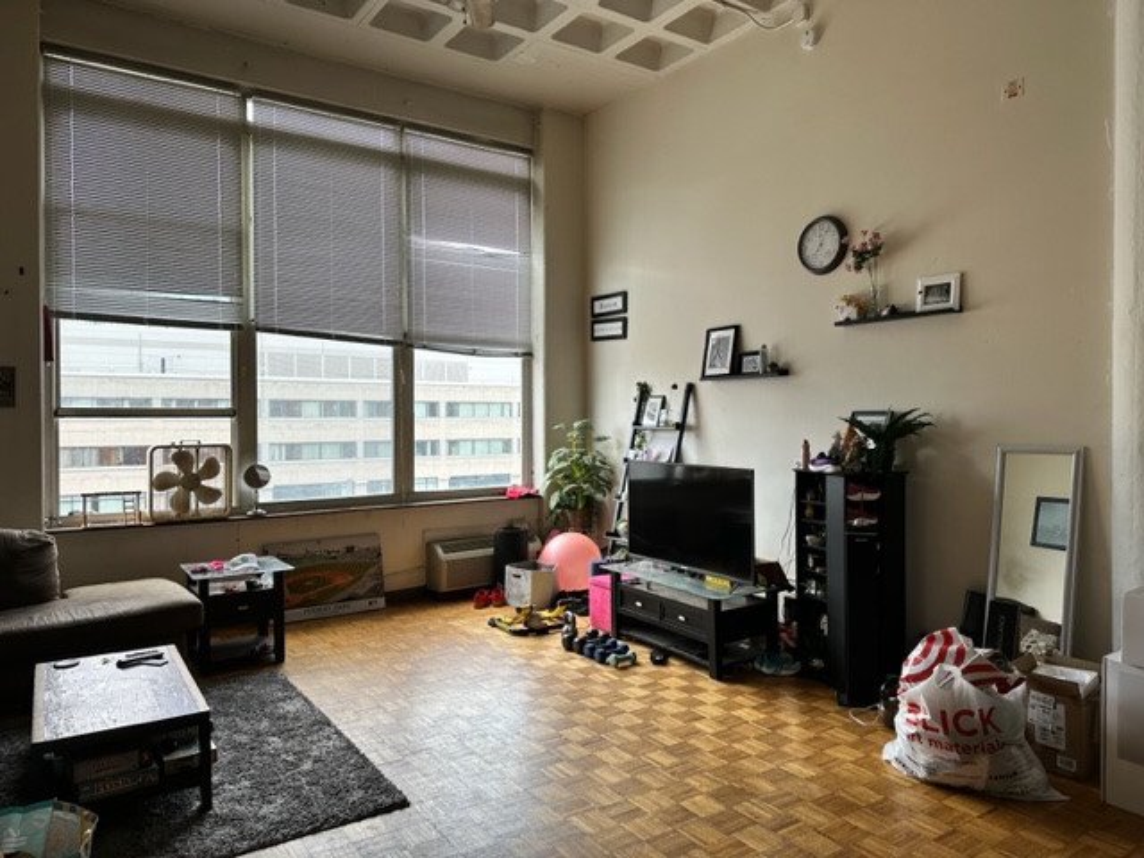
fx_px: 793
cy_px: 429
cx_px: 572
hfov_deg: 71.6
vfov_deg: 56.8
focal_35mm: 24
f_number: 1.78
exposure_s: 1/202
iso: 64
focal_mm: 6.86
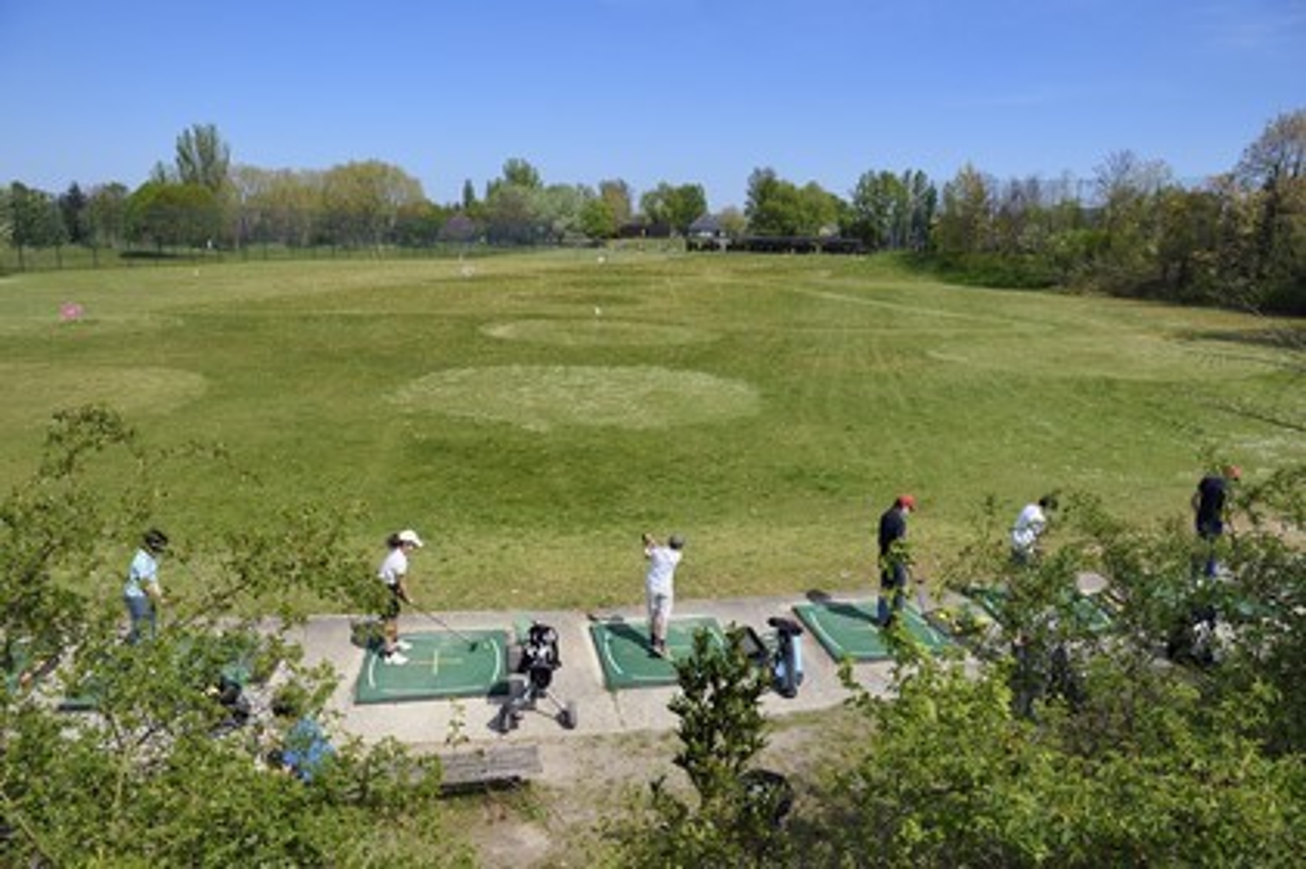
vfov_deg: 49.5
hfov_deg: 69.4
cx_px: 653
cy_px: 434
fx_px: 942
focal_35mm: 26
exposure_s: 1/320
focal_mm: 26
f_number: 10
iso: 200
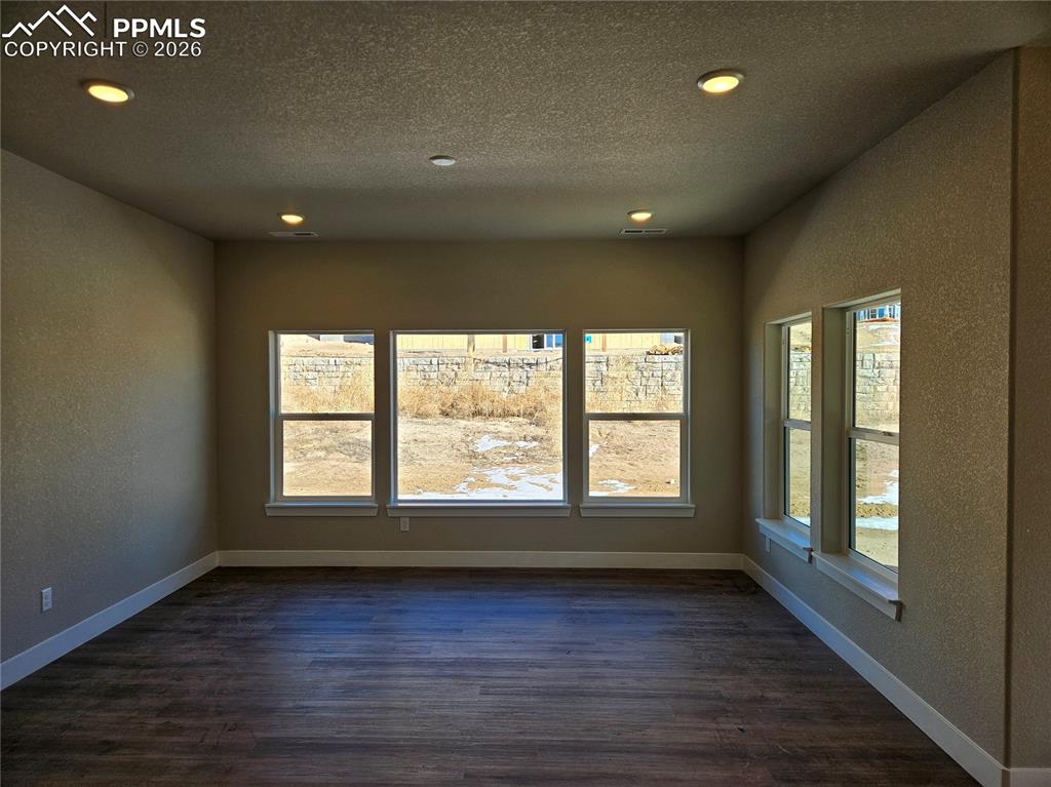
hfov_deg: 74.0
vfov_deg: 58.8
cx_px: 526
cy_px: 394
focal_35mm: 23
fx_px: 698
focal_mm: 5.4
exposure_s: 1/230
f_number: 1.8
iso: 25
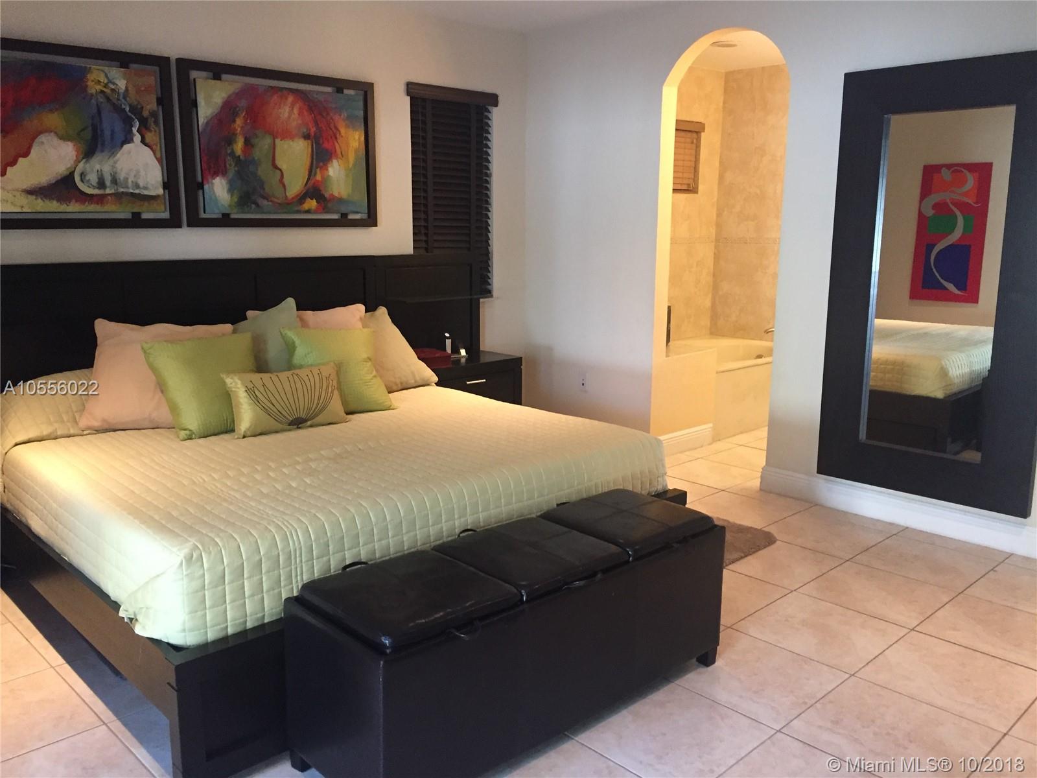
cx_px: 518
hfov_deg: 61.7
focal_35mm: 29
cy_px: 389
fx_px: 869
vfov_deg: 48.2
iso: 200
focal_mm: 4.15
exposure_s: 1/30
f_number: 2.2
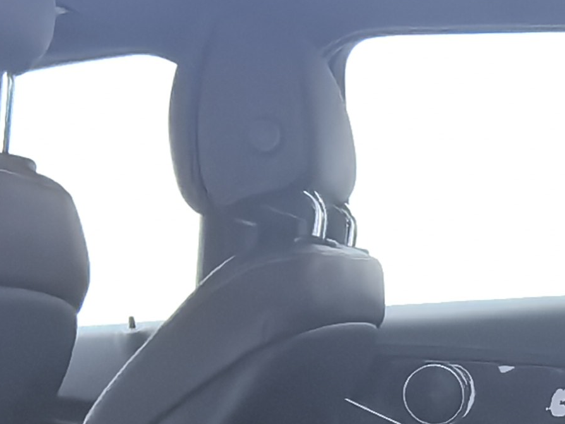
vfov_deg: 16.7
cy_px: 506
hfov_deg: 22.2
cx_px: 550
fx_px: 1388
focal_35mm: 85
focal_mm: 1.95
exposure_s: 1/33.3
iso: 500
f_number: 2.2
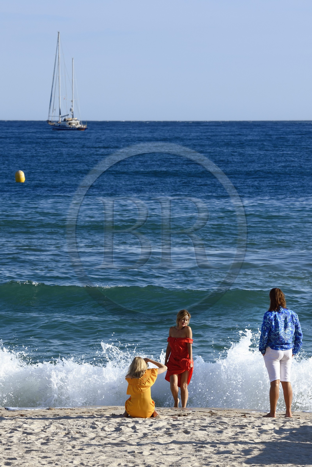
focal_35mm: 200
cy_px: 234
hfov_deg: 6.9
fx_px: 2600
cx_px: 156
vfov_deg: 10.3
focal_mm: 200
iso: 200
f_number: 11
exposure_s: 1/320
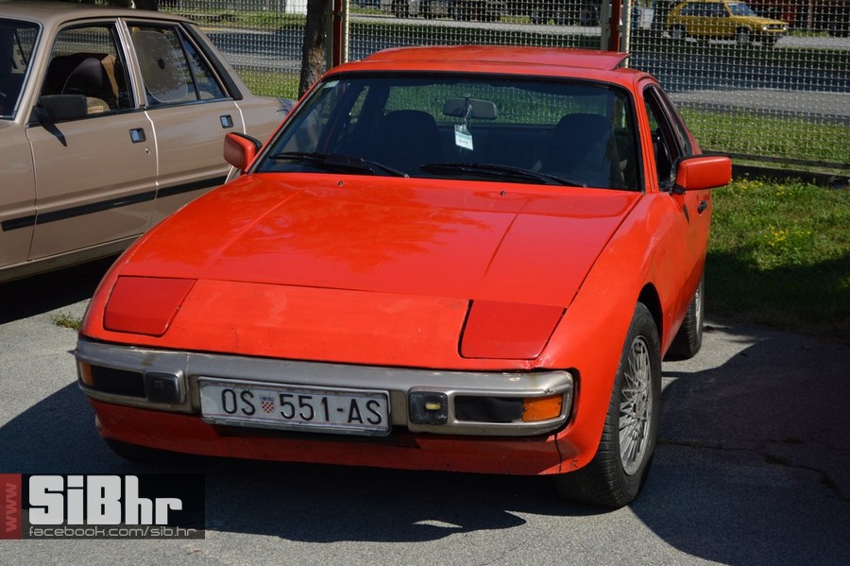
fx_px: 1699
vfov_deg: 18.9
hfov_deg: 28.1
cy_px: 283
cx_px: 425
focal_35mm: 72
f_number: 5.6
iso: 100
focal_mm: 48
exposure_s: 1/800
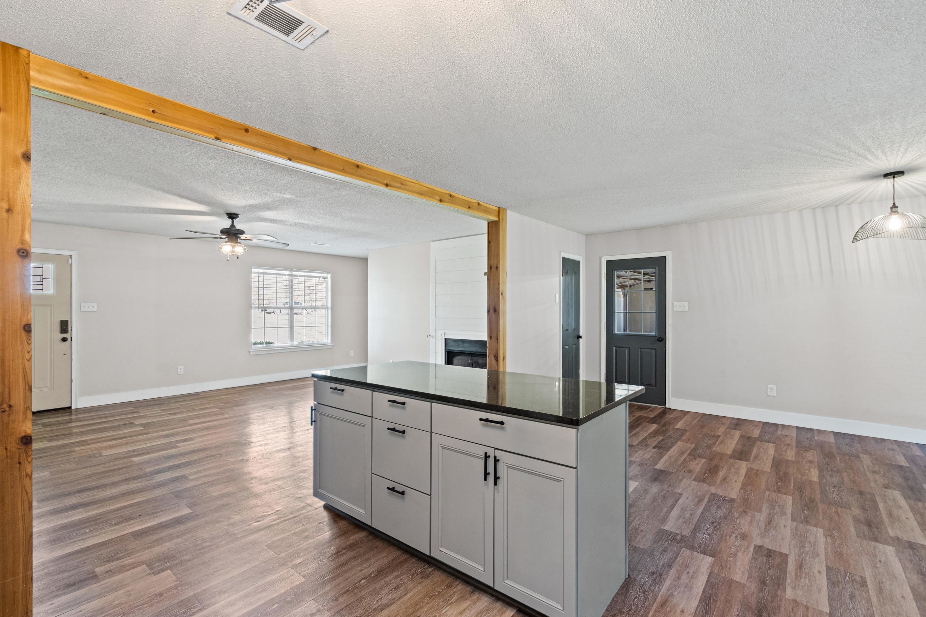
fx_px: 412
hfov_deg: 96.7
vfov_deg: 73.7
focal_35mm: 16
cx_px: 463
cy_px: 308
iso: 1250
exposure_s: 1/2.5
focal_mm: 16
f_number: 9
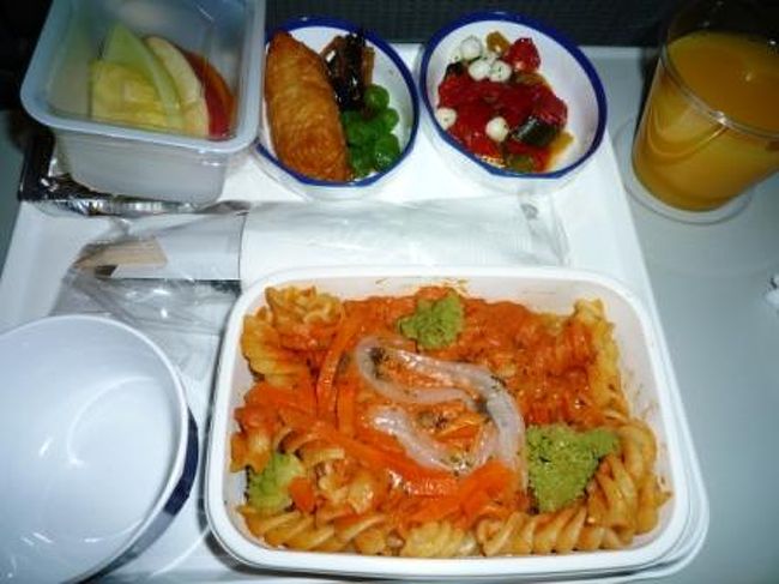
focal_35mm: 25
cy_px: 292
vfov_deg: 54.8
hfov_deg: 69.4
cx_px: 390
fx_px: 562
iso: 100
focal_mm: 4.4
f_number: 4
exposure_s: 1/30
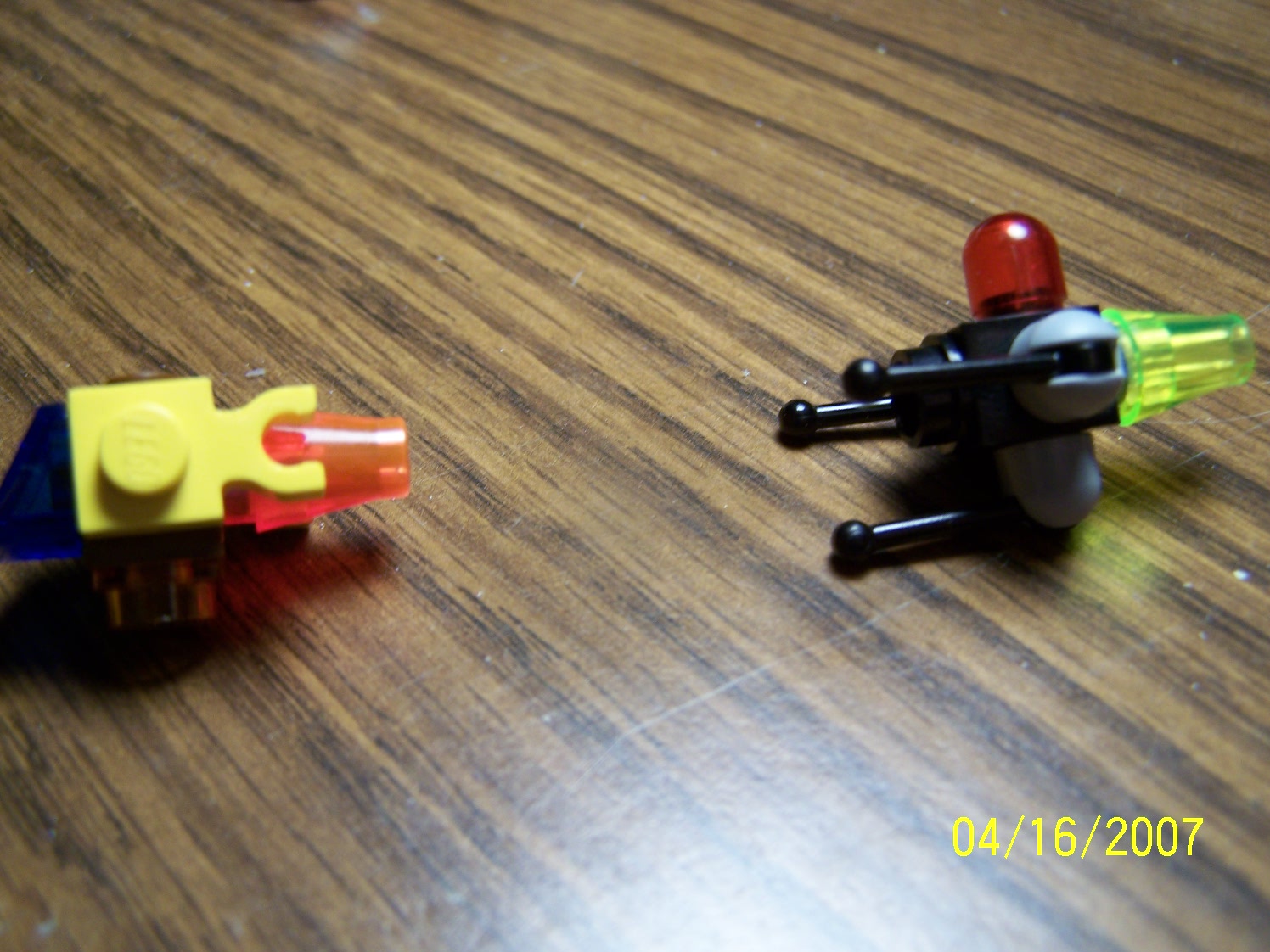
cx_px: 635
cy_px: 476
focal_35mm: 38
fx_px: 1394
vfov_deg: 37.7
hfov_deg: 49.0
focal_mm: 6.3
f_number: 2.8
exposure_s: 1/50
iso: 80
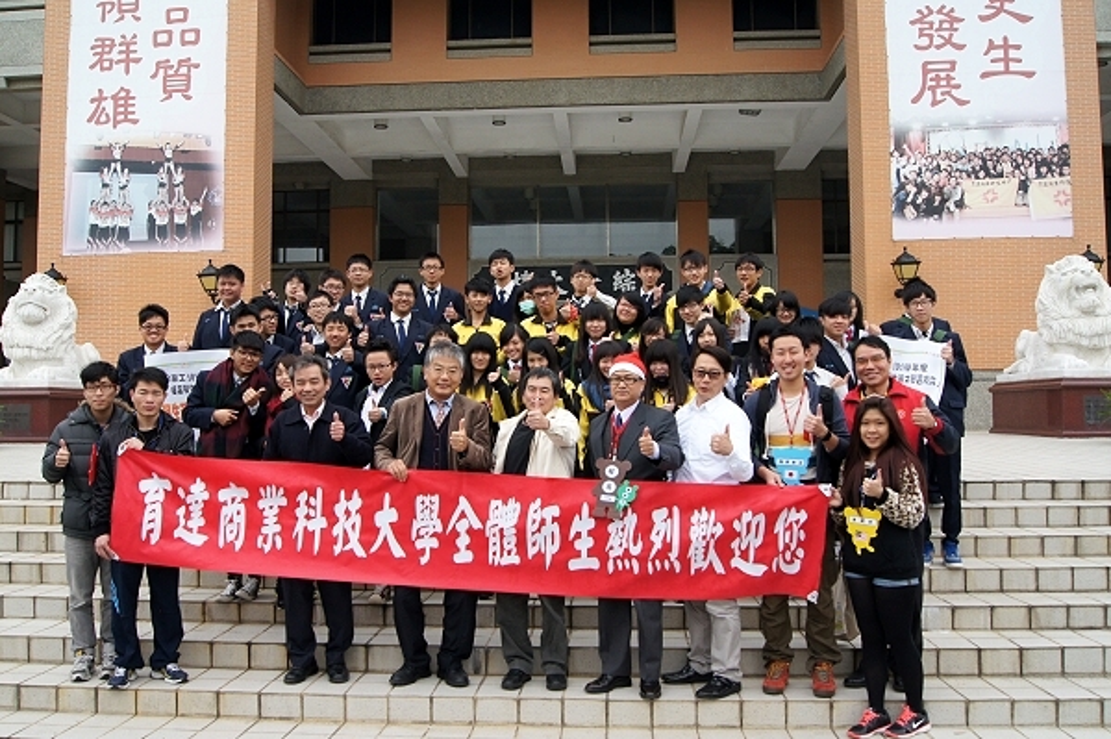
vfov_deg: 43.5
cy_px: 370
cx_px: 556
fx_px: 925
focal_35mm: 30
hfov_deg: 62.0
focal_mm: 20
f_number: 10
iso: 800
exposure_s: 1/125
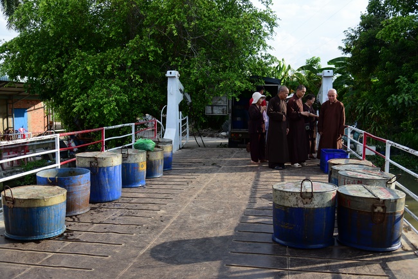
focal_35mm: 34
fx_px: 395
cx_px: 209
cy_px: 140
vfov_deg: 38.9
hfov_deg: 55.8
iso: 320
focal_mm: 34
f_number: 4
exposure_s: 1/1600
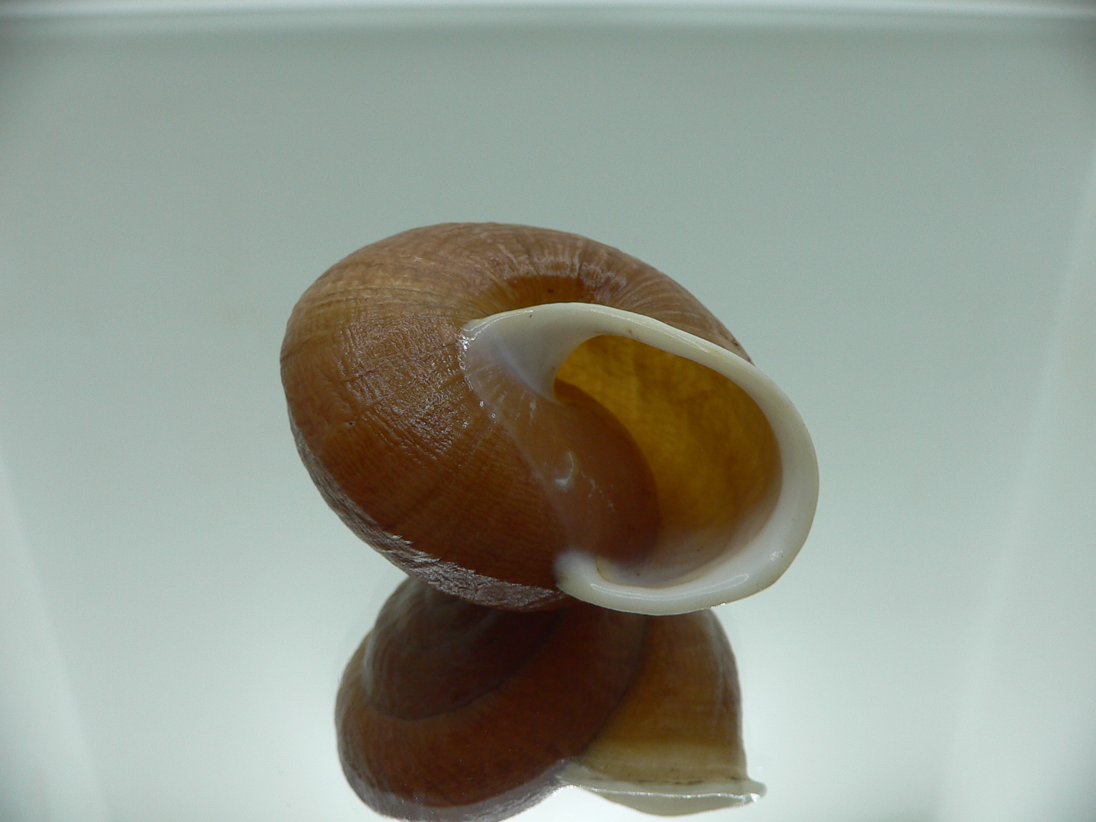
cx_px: 548
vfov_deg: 40.7
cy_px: 411
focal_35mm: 35
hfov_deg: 52.6
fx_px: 1108
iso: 80
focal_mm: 4.6
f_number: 2.8
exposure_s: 1/80
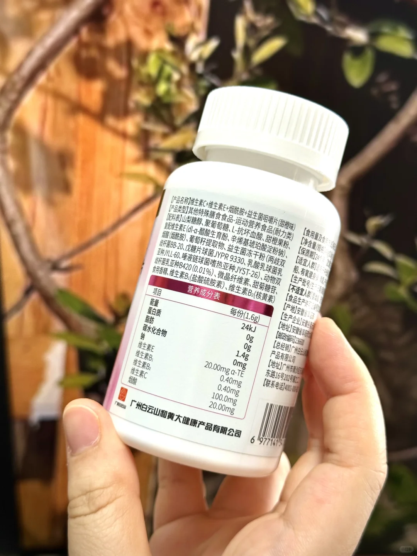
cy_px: 278
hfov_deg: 30.3
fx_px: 771
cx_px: 208
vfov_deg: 39.7
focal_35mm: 48
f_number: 1.78
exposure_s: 1/68
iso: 80
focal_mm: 6.86
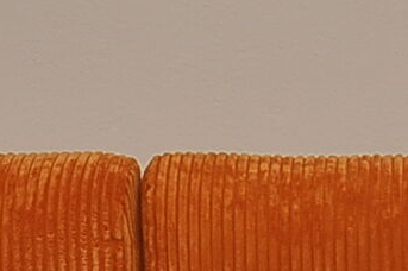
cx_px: 451
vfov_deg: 5.8
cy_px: 250
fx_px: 2651
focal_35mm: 234
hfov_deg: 8.7
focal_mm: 25
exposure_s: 1/200
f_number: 5
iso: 200
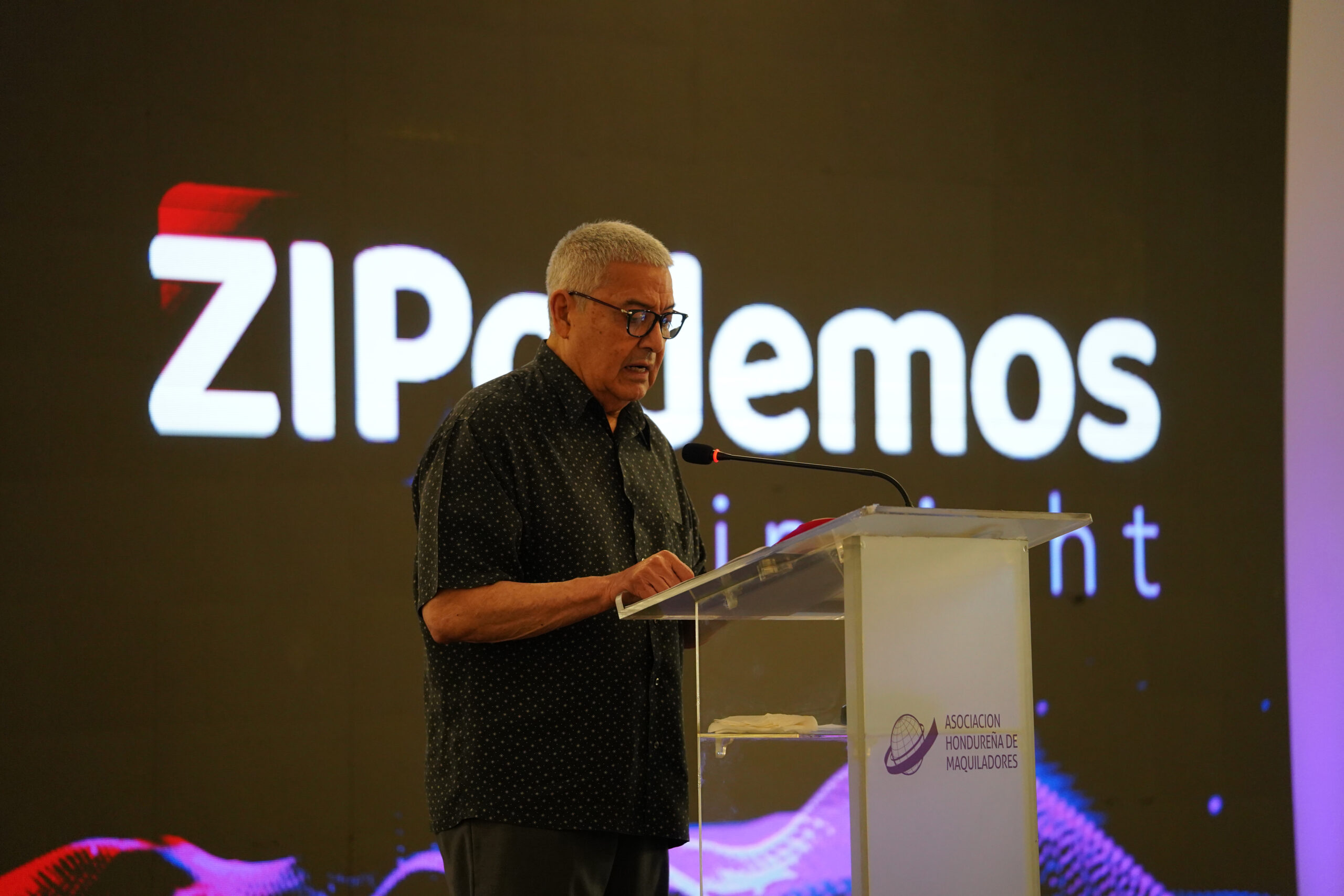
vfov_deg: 11.1
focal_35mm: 124
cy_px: 448
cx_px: 672
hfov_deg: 16.5
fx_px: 4629
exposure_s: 1/320
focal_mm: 124
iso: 3200
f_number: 2.8
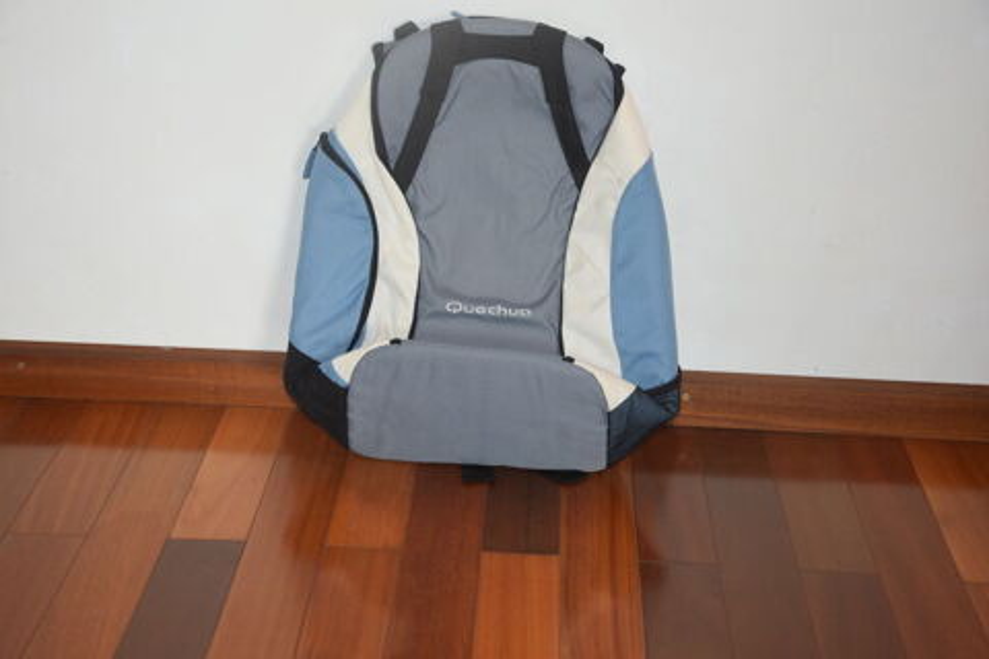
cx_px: 494
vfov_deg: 18.9
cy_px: 330
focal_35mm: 72
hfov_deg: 28.1
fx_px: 1978
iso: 800
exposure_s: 1/60
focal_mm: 48
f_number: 4.8
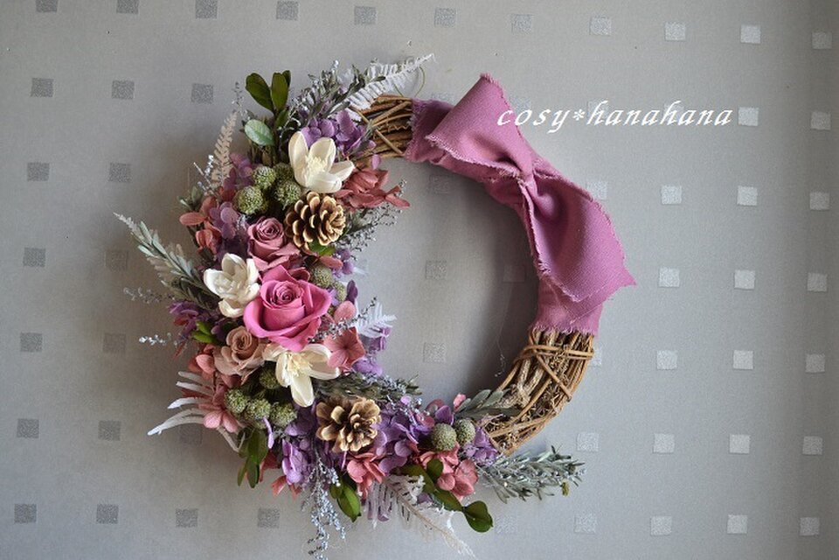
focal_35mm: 39
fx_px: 909
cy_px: 280
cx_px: 420
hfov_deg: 49.6
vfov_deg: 34.2
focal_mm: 26
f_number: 4.2
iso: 560
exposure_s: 1/15
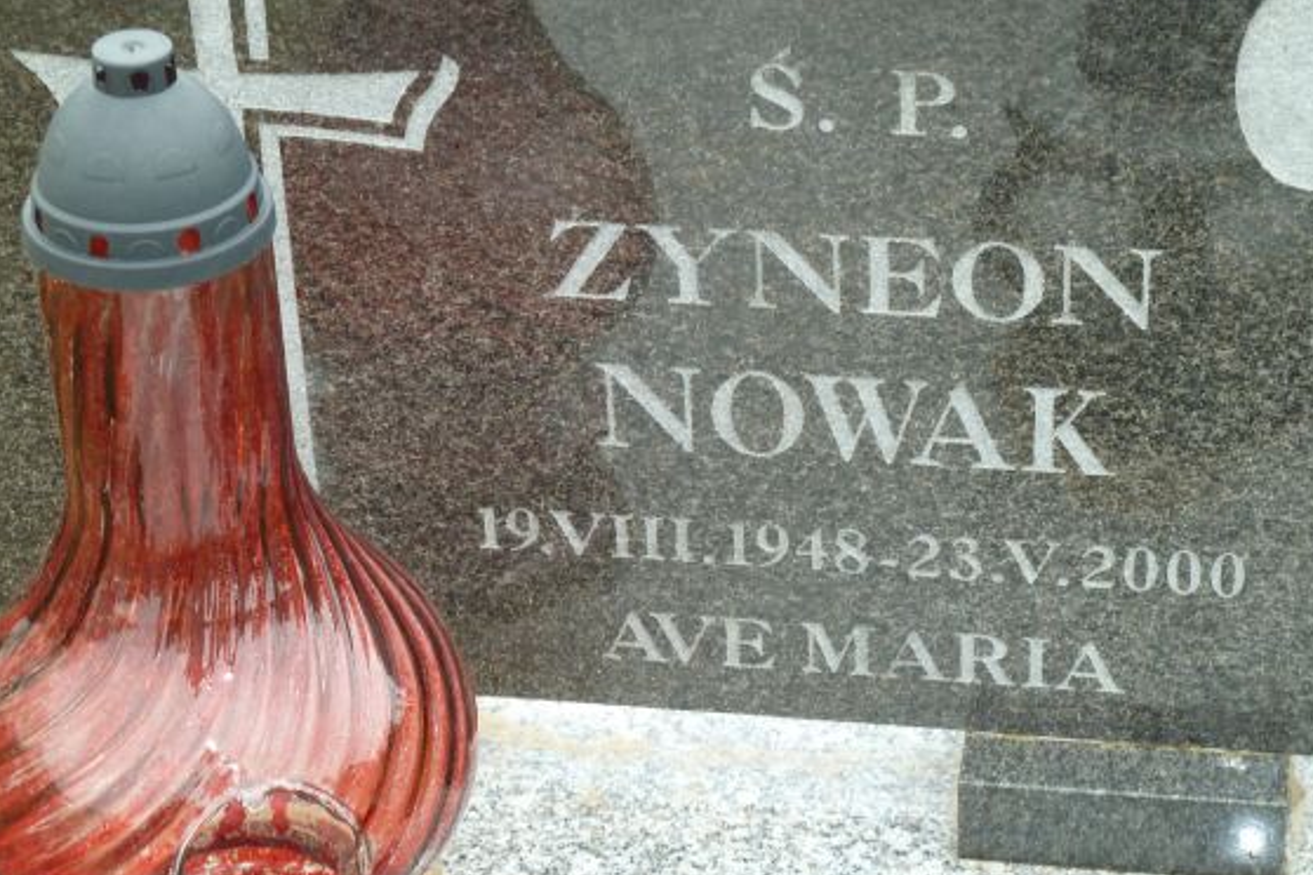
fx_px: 3610
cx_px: 727
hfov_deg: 20.6
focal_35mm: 99
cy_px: 374
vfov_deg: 13.8
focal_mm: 13.7
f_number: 4.2
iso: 125
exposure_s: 1/40
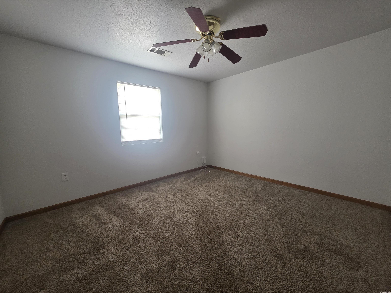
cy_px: 146
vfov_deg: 89.9
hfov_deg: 106.2
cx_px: 196
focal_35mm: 13
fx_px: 147
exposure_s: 1/60
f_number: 1.9
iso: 320
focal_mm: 2.2
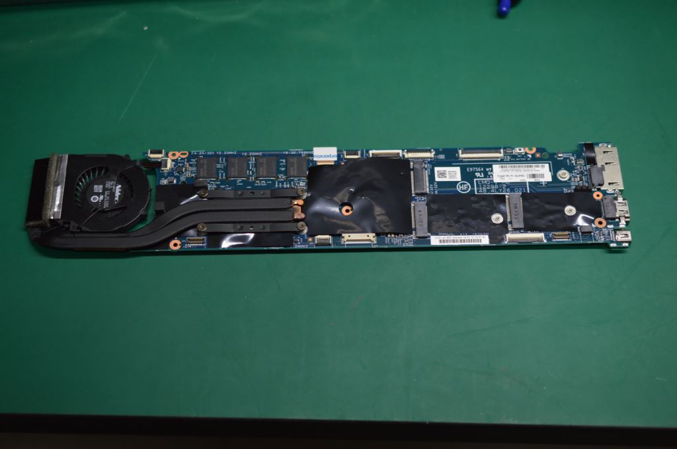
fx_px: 1127
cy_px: 224
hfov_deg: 33.4
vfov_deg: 22.6
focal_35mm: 60
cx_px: 338
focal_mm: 40
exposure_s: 1/60
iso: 400
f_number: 3
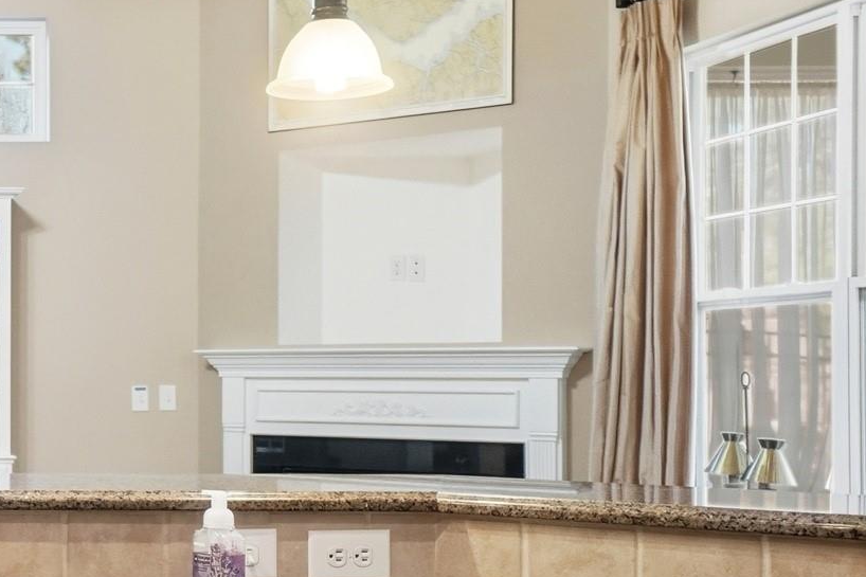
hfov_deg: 27.1
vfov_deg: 20.5
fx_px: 1587
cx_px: -166
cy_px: 407
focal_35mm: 66
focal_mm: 18
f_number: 4
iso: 100
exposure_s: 1/50
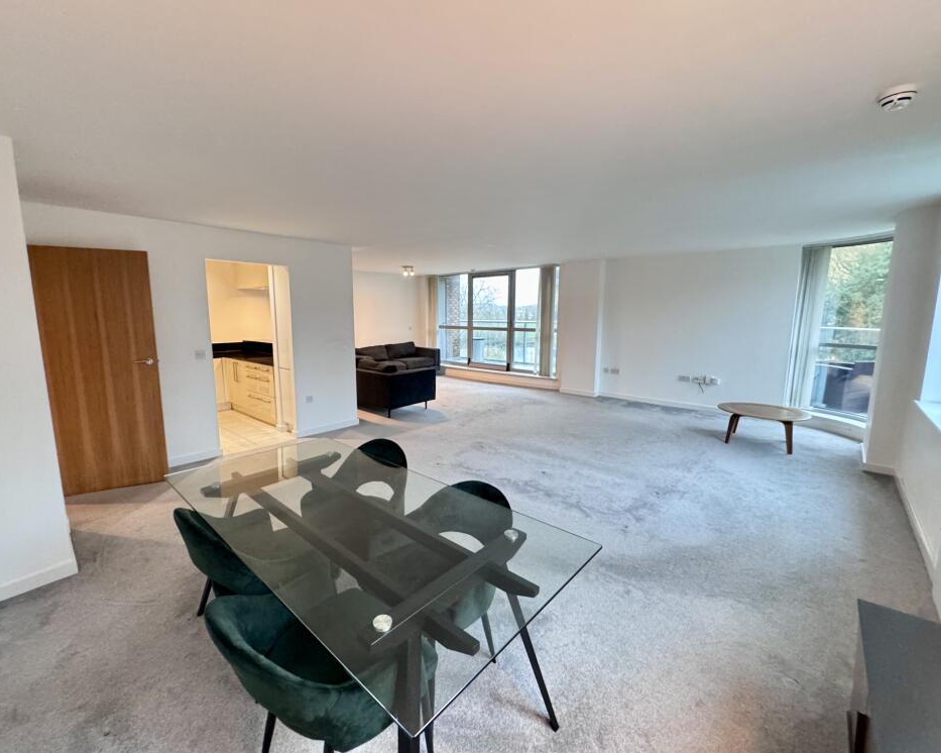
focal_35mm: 15
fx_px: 418
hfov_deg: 96.7
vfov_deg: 84.0
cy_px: 371
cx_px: 440
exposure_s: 1/50
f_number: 2.2
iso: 800
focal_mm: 2.22
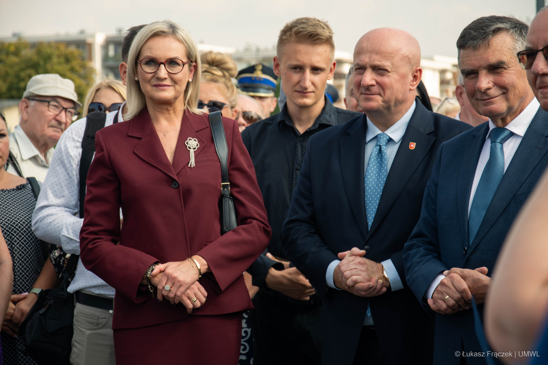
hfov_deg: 16.1
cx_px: 274
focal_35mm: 127
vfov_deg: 10.8
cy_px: 182
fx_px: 1932
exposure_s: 1/160
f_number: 5.6
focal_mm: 85
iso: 64
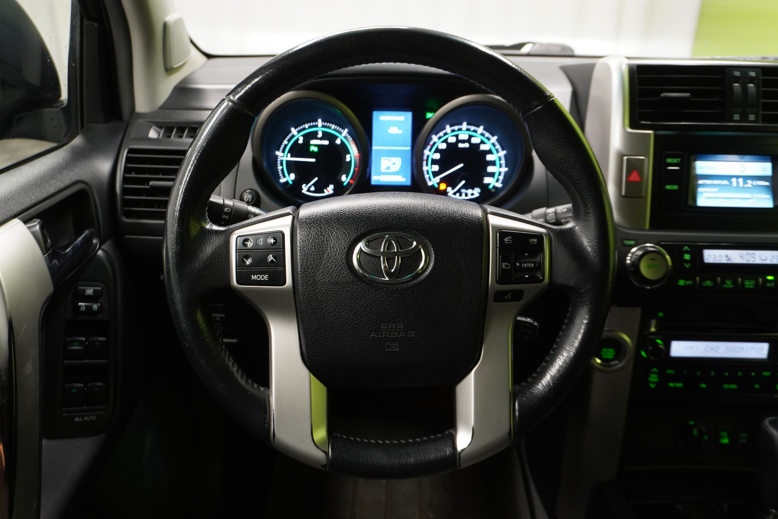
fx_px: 648
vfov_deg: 43.6
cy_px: 260
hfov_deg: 61.9
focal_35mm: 30
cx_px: 389
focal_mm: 20
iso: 1000
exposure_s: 1/30
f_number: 4
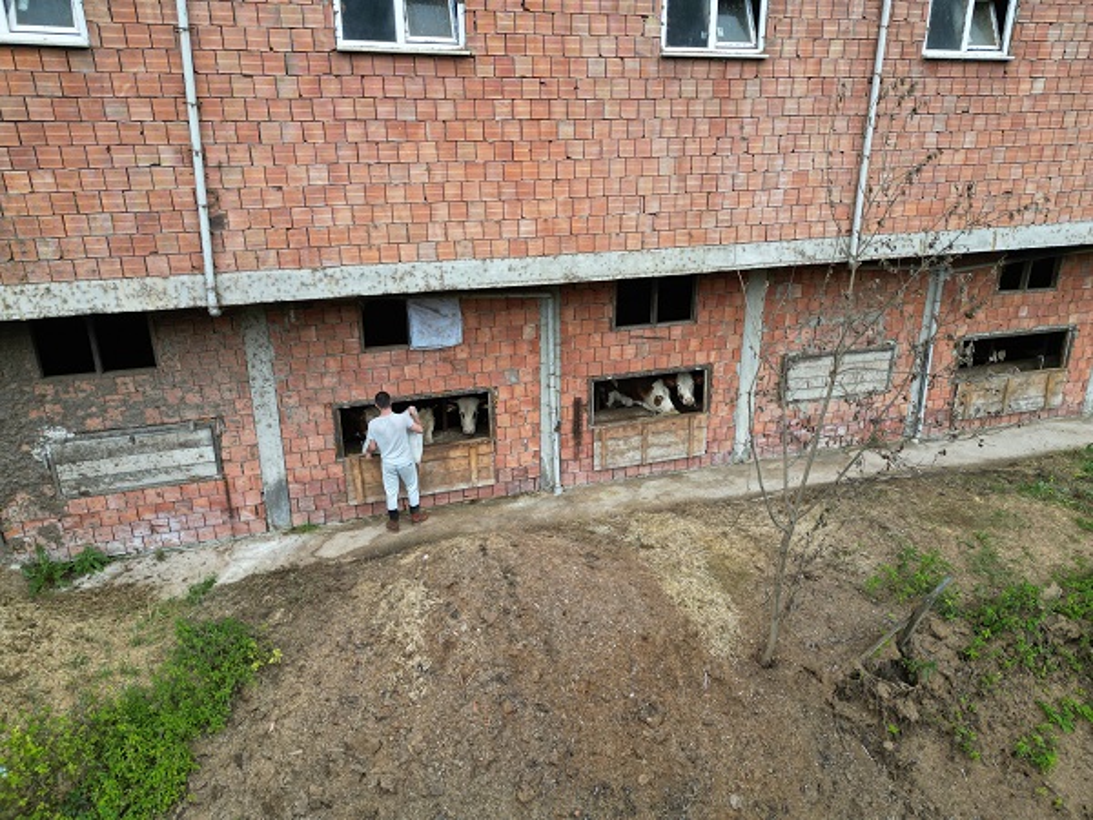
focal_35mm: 24
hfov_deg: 71.6
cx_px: 546
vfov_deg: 56.8
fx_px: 758
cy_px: 410
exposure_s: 1/240
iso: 100
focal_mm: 6.72
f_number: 1.7
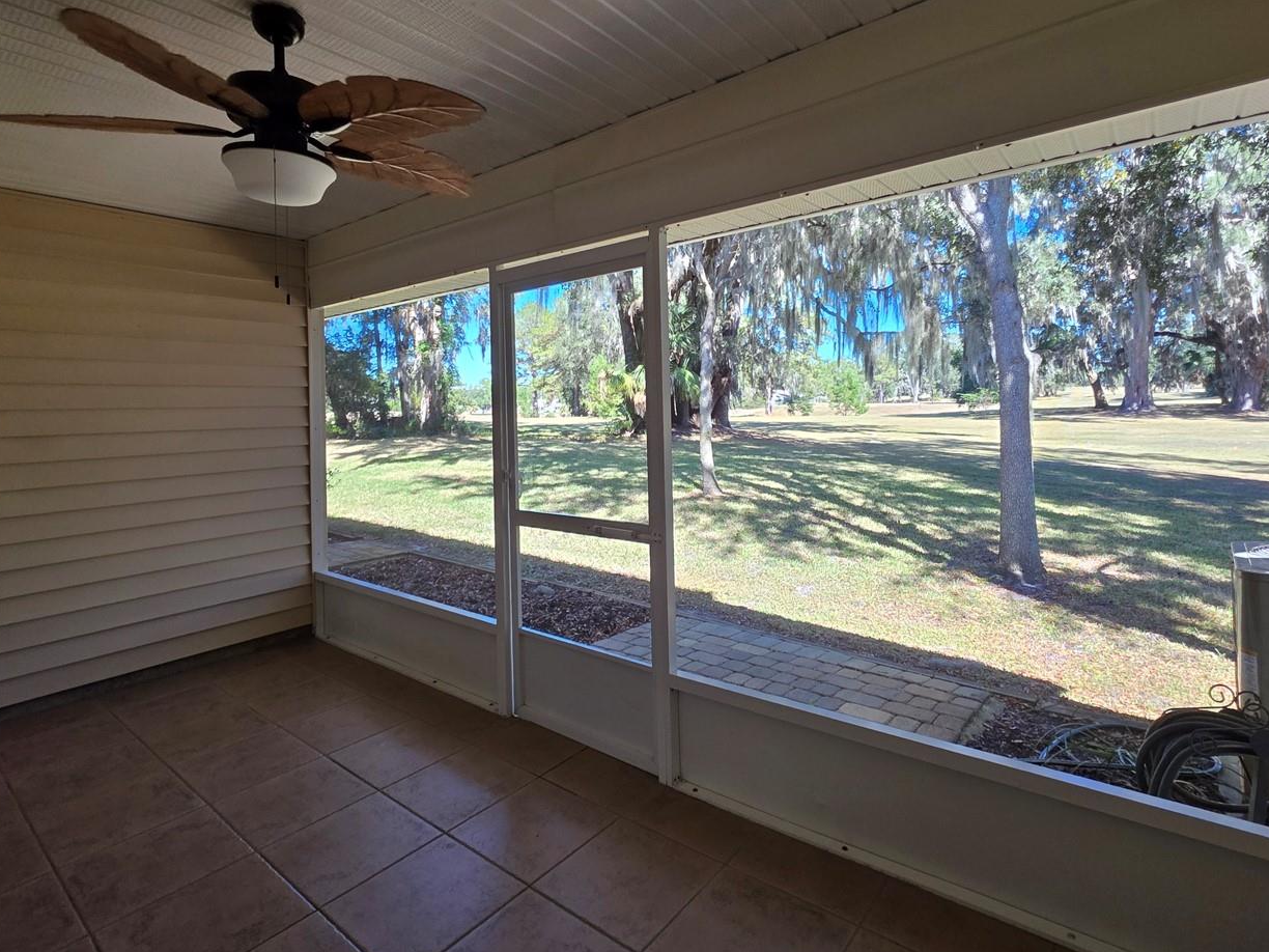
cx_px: 648
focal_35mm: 17
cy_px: 389
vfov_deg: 74.1
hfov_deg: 91.0
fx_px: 623
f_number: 1.9
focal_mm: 2.2
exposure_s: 1/359
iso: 125
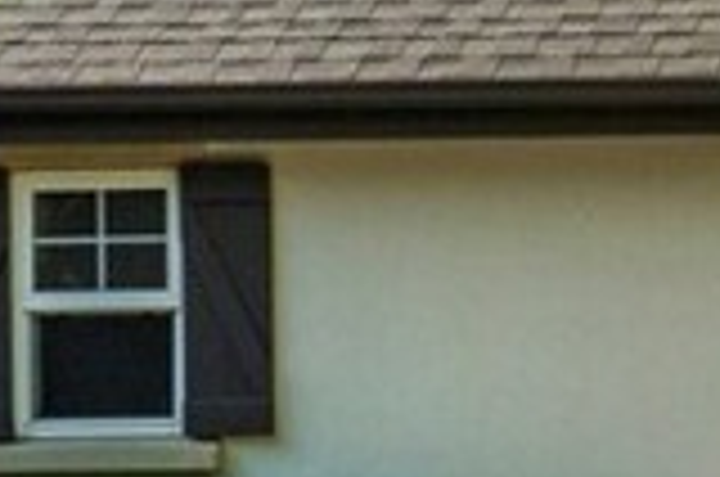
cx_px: 1246
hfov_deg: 12.4
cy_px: 371
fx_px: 3074
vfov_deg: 8.9
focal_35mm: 154
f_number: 13
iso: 1000
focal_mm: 24
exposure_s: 1/1250
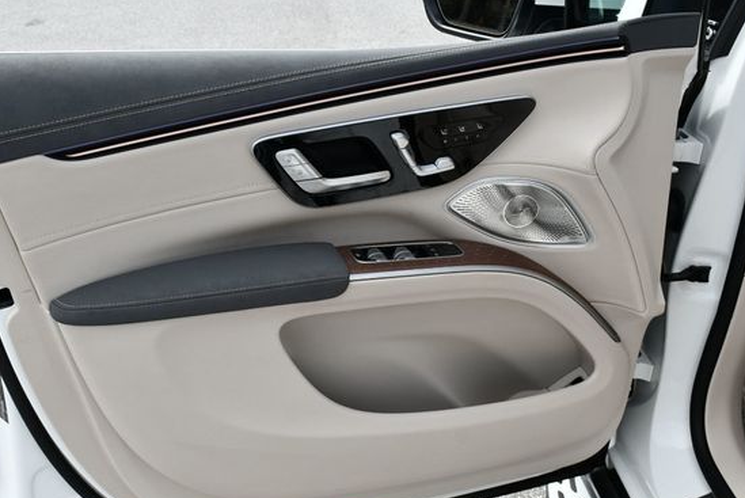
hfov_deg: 46.3
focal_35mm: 42
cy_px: 285
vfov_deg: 31.9
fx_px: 870
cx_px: 324
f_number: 8
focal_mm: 18
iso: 180
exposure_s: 1/250
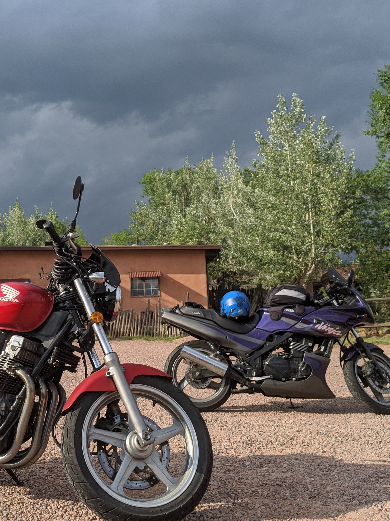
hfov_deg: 37.8
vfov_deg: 50.1
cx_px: 101
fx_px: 556
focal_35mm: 37
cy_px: 265
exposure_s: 1/2611
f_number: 1.8
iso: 58
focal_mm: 4.44
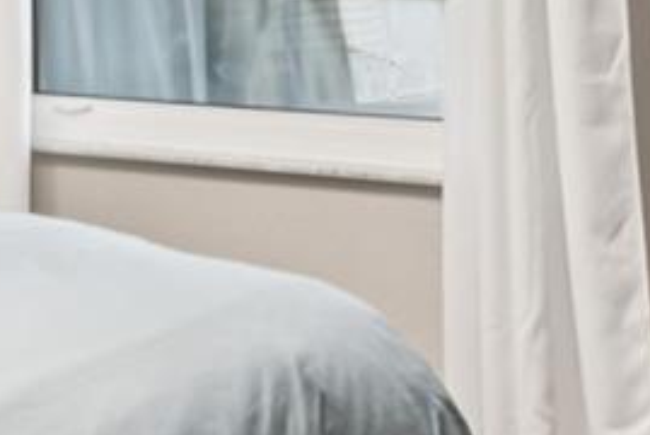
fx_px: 1717
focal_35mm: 95
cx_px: 116
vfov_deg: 14.0
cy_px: -85
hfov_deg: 21.1
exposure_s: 1/15
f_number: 8
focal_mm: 16
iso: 400
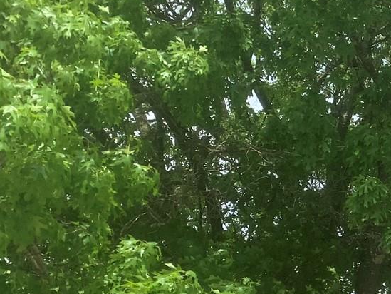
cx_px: 660
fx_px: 1096
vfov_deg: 14.6
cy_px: 380
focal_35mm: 97
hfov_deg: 17.3
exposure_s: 1/2364
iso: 25
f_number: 1.8
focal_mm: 4.25
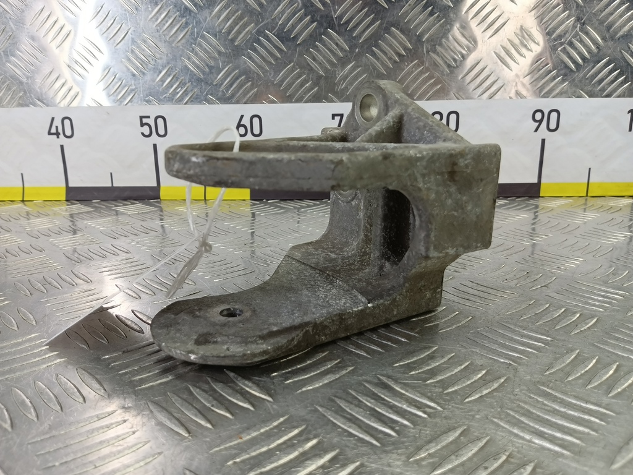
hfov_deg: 73.9
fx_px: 421
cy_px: 238
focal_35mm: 23
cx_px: 316
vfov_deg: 58.9
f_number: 1.6
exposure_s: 1/50
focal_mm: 4.11
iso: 144
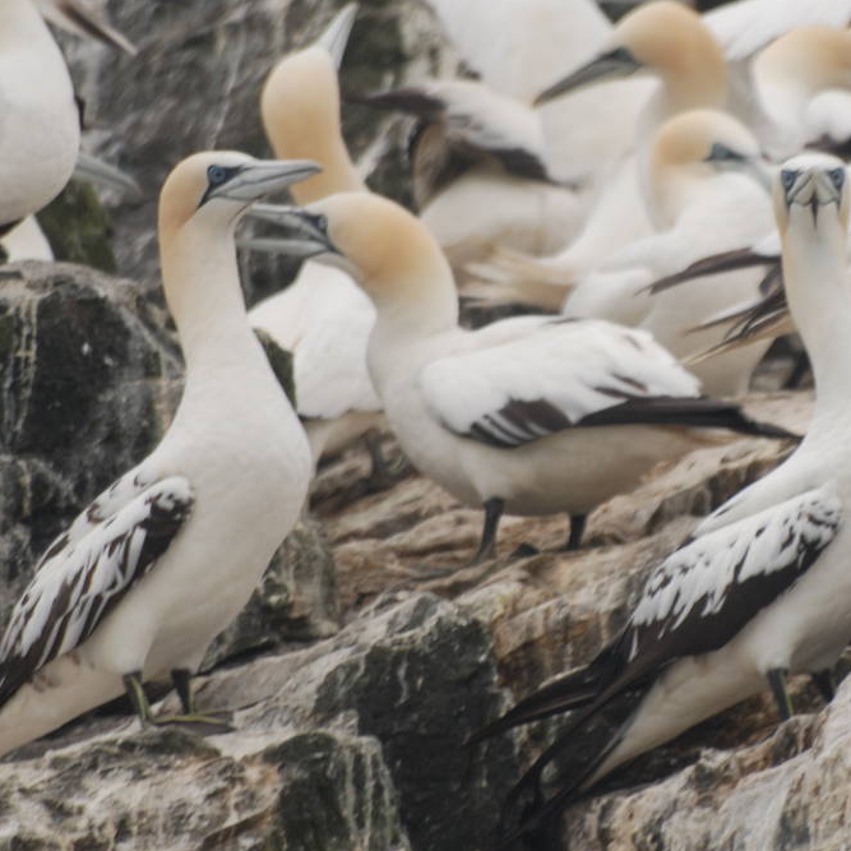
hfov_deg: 1.9
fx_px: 25533
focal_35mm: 918
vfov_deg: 1.9
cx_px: 716
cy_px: 246
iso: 220
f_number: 5.6
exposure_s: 1/500
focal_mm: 300
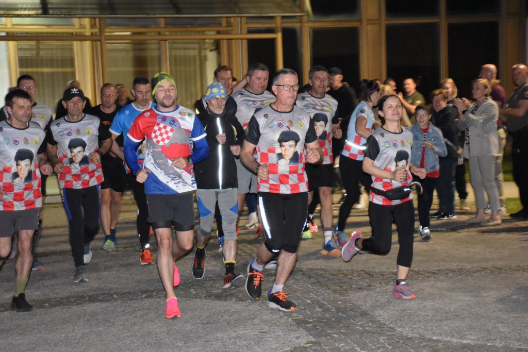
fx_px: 1320
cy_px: 176
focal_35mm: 90
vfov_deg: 15.2
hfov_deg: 22.6
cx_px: 264
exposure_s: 1/60
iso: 6400
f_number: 5
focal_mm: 60
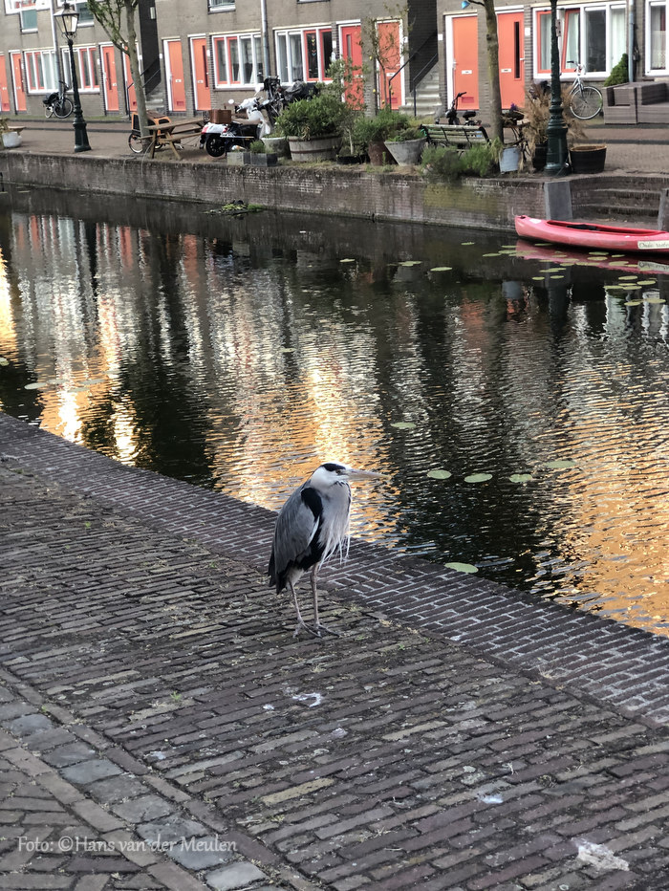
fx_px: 1467
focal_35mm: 57
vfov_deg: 33.8
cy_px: 446
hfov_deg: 25.7
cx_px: 334
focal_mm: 6.6
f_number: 2.8
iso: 160
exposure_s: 1/120
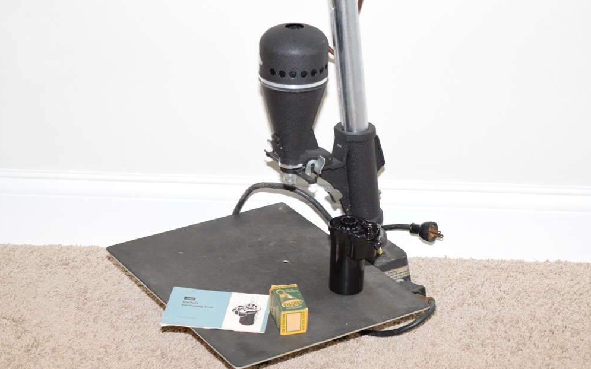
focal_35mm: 85
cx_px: 295
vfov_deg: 15.5
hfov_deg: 24.5
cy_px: 187
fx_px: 1361
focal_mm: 55
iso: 1800
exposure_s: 1/60
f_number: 5.6
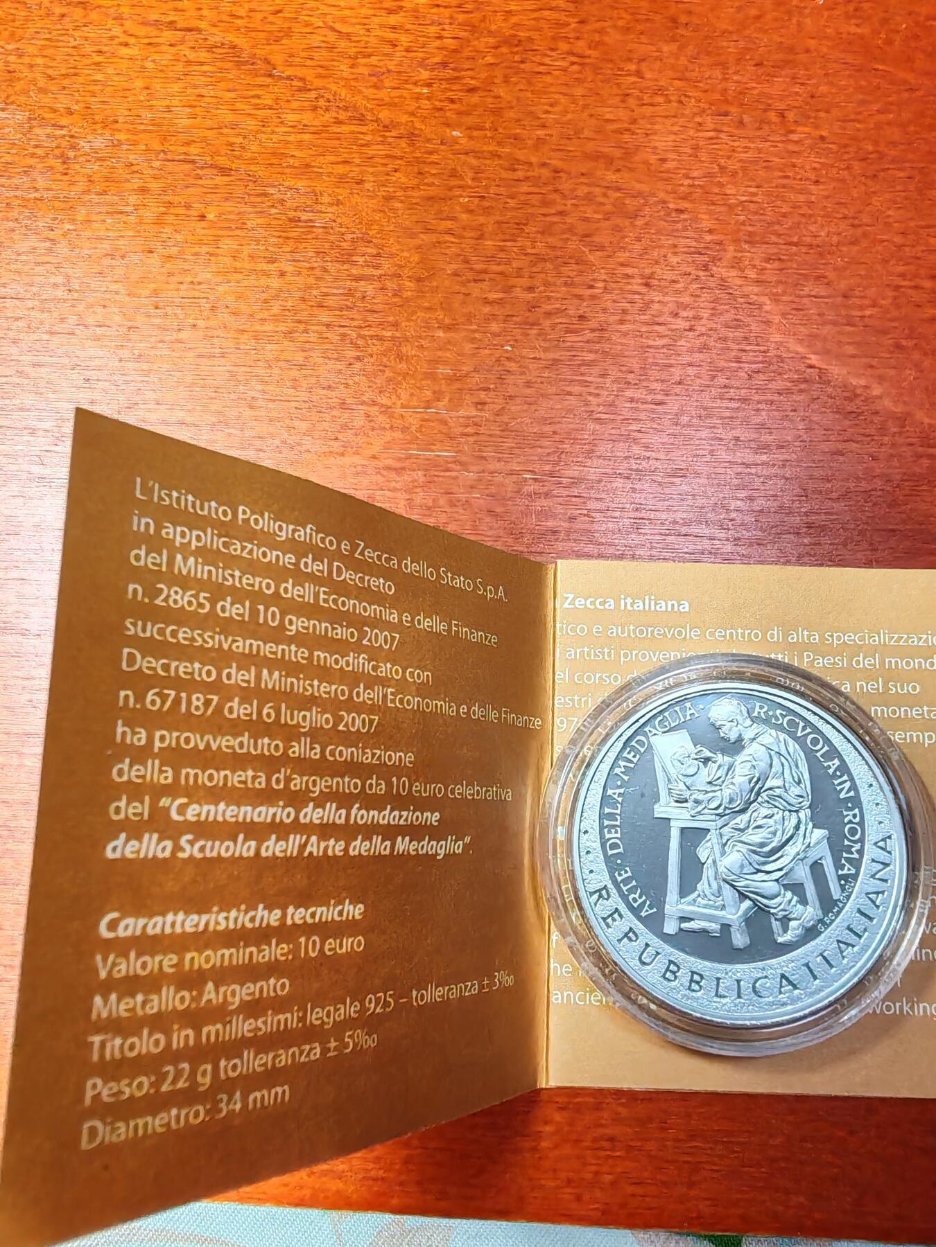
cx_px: 468
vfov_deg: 67.3
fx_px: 937
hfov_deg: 53.1
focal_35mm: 26
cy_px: 624
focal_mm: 1.96
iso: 160
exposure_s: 1/33
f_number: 2.2
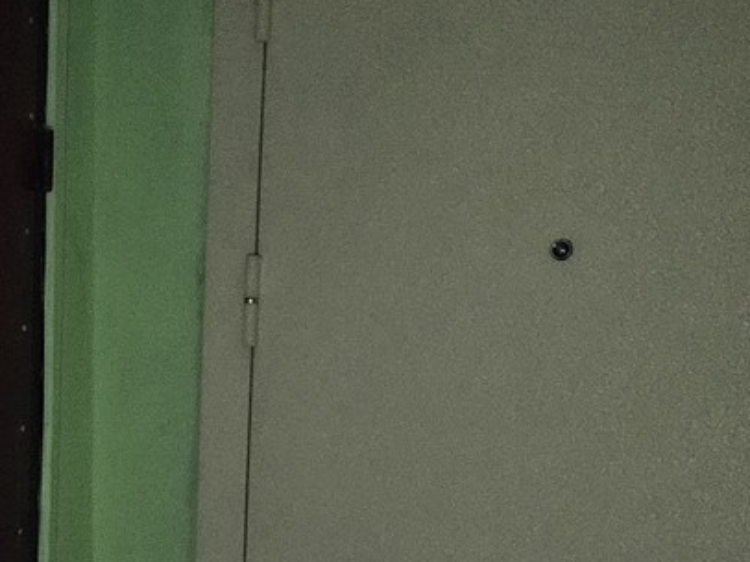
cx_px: -15
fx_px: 1472
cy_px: 510
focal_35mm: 68
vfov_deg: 21.1
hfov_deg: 26.9
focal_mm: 5.4
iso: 1250
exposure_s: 1/25
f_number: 1.8
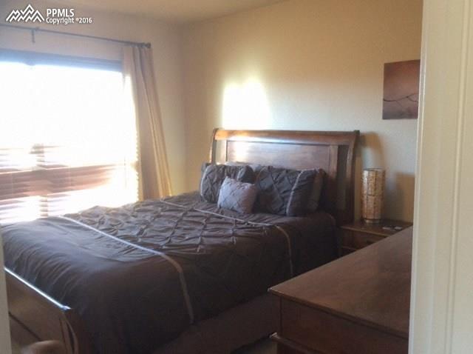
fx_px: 437
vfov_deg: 44.1
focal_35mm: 32
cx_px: 236
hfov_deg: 56.9
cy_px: 177
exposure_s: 1/24
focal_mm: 3.3
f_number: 2.4
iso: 80
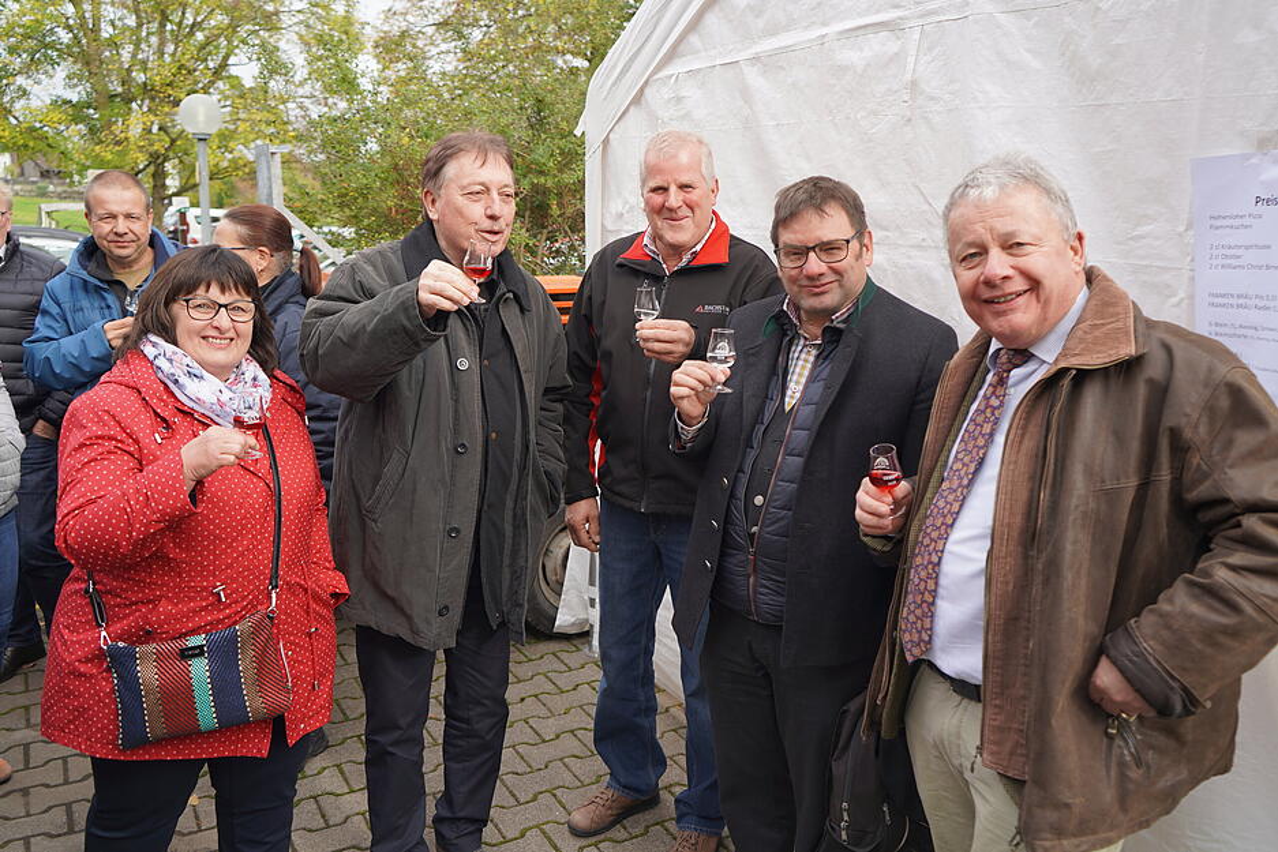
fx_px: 1030
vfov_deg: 45.0
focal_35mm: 29
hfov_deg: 63.7
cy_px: 426
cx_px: 639
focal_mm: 29
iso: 100
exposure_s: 1/160
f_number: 4
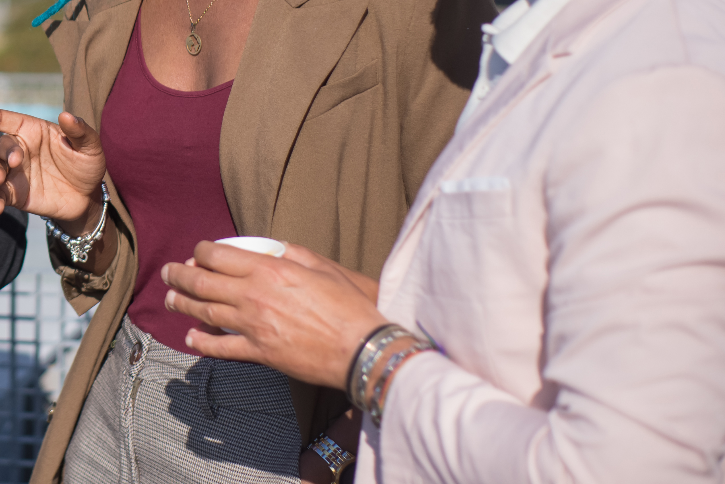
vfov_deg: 11.5
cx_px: -114
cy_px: 7
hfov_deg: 16.7
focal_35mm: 118
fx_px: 2377
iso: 160
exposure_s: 1/4000
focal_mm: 50
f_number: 2.5
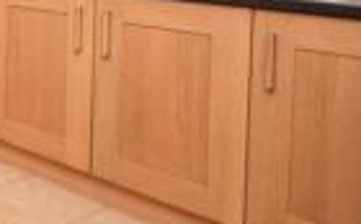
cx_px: -206
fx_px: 588
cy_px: -50
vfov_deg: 20.1
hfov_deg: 24.6
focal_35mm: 60
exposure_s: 1/60
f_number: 4.2
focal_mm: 11.5
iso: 320
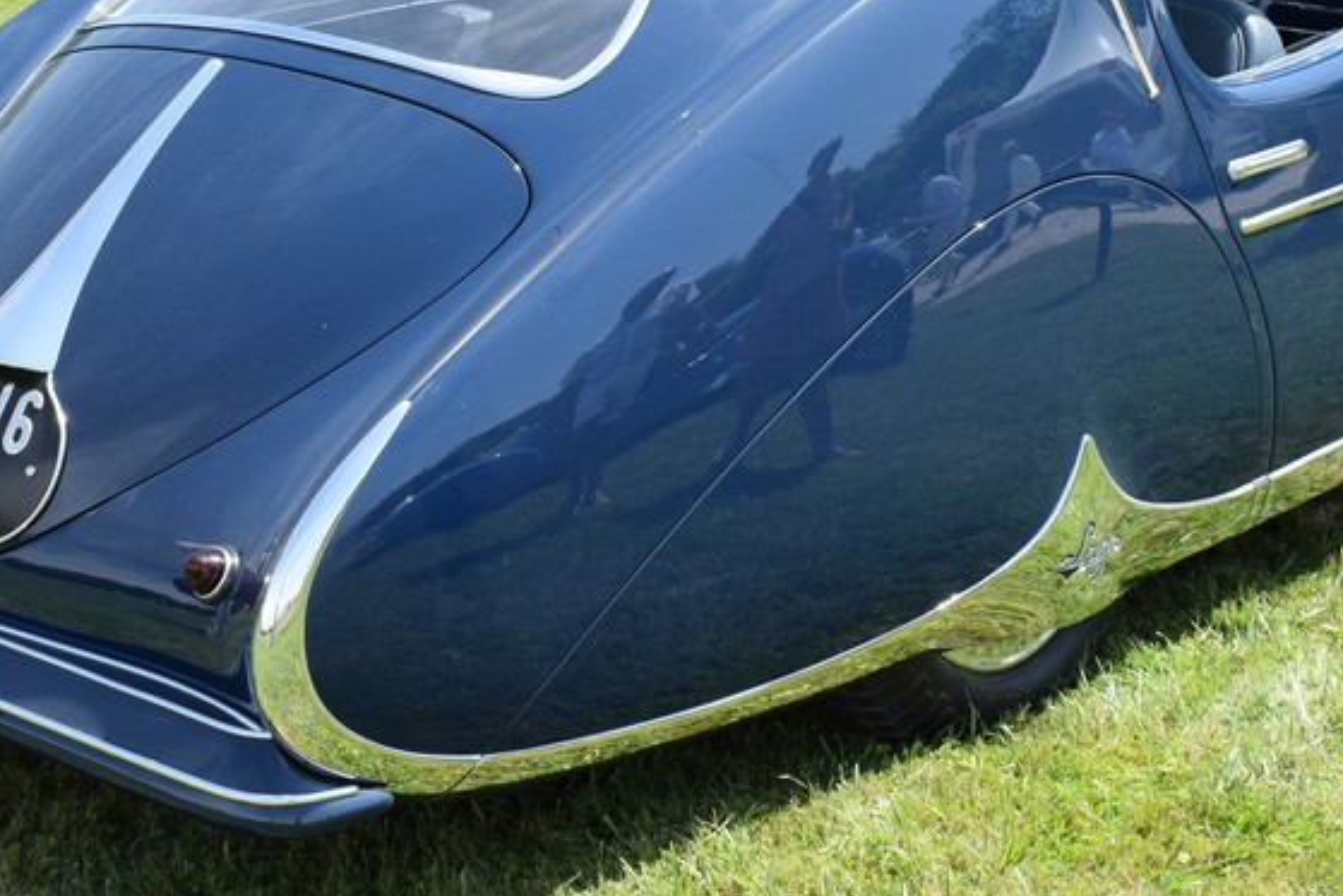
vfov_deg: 20.5
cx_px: 750
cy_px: 220
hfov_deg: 30.5
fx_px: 2463
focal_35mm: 66
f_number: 8
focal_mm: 24
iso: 200
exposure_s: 1/250
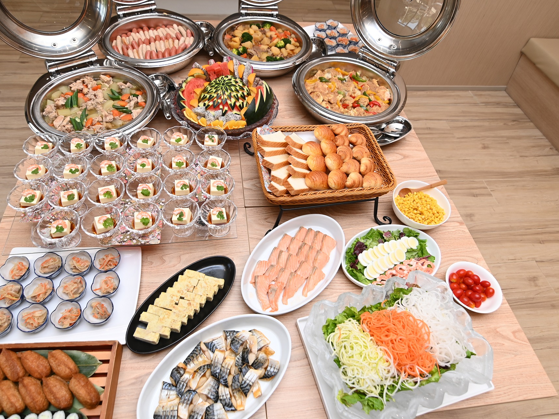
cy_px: 208
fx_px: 339
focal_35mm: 21
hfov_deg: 78.9
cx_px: 264
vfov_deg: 63.4
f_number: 4
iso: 125
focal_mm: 13
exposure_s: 1/200
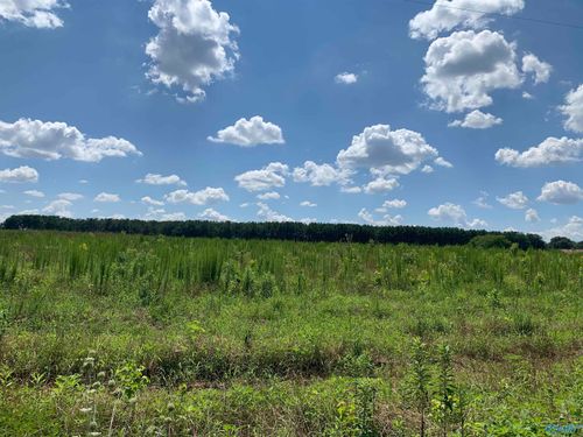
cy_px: 218
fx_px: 438
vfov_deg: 53.1
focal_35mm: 26
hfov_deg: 67.3
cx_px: 292
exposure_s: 1/5714
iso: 25
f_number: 1.8
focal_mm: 4.25
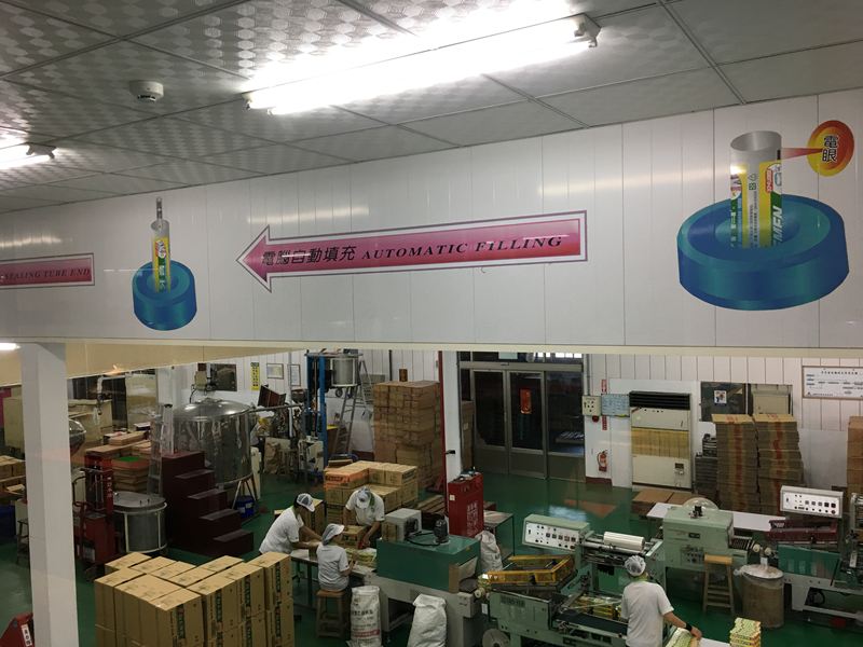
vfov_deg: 48.2
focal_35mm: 29
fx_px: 723
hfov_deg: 61.7
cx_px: 432
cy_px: 324
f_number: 2.2
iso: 25
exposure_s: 1/15
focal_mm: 4.15
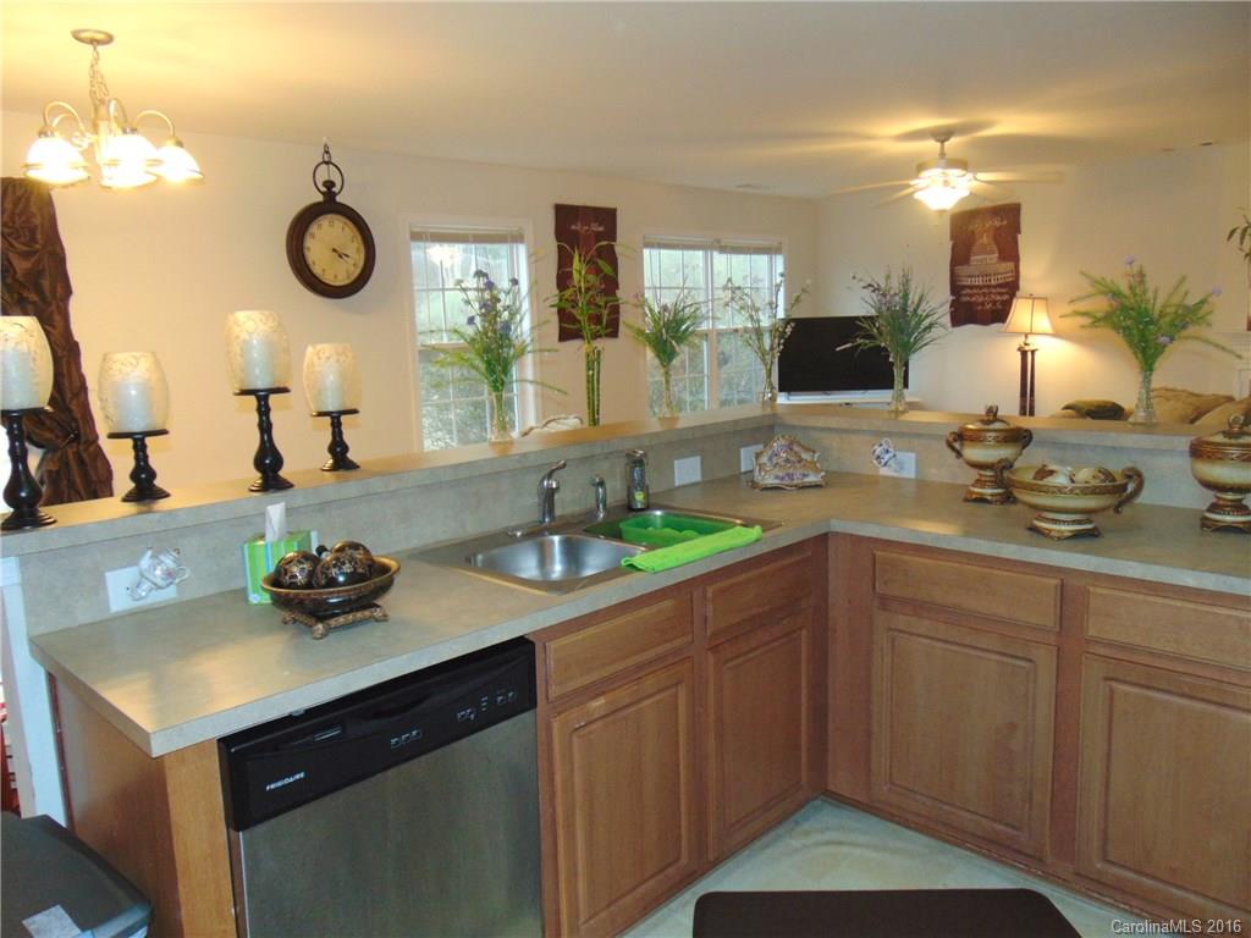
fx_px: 903
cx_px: 626
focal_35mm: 25
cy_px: 469
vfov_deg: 54.9
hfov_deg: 69.4
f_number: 3
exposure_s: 1/30
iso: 200
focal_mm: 4.5
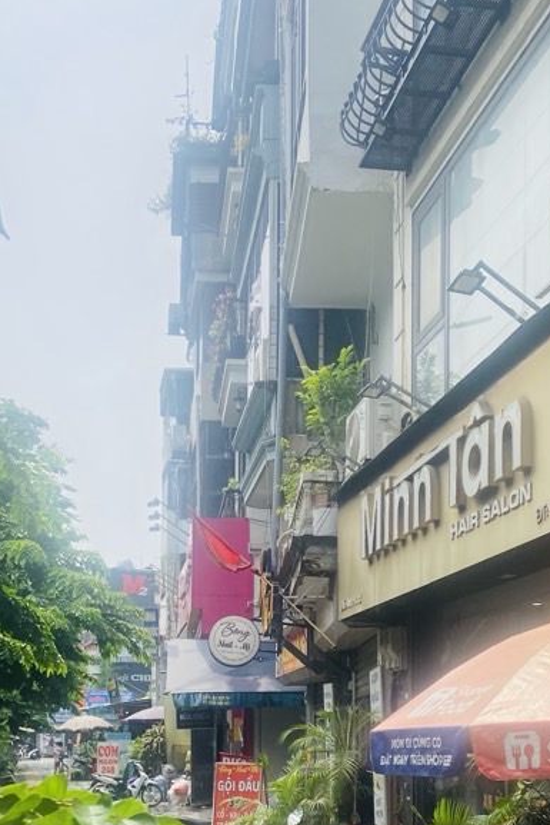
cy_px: 655
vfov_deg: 39.6
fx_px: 1099
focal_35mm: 48
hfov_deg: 28.0
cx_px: 227
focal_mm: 4.25
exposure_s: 1/2410
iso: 32
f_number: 1.8
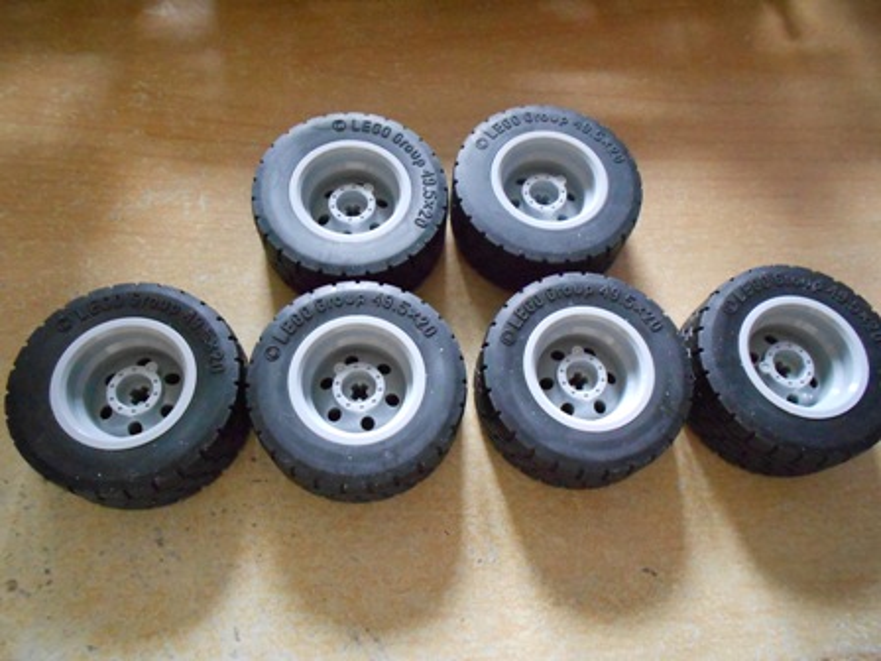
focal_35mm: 26
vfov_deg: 53.1
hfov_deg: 67.3
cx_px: 440
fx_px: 662
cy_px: 330
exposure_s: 1/20
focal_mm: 4.6
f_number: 3.2
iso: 800
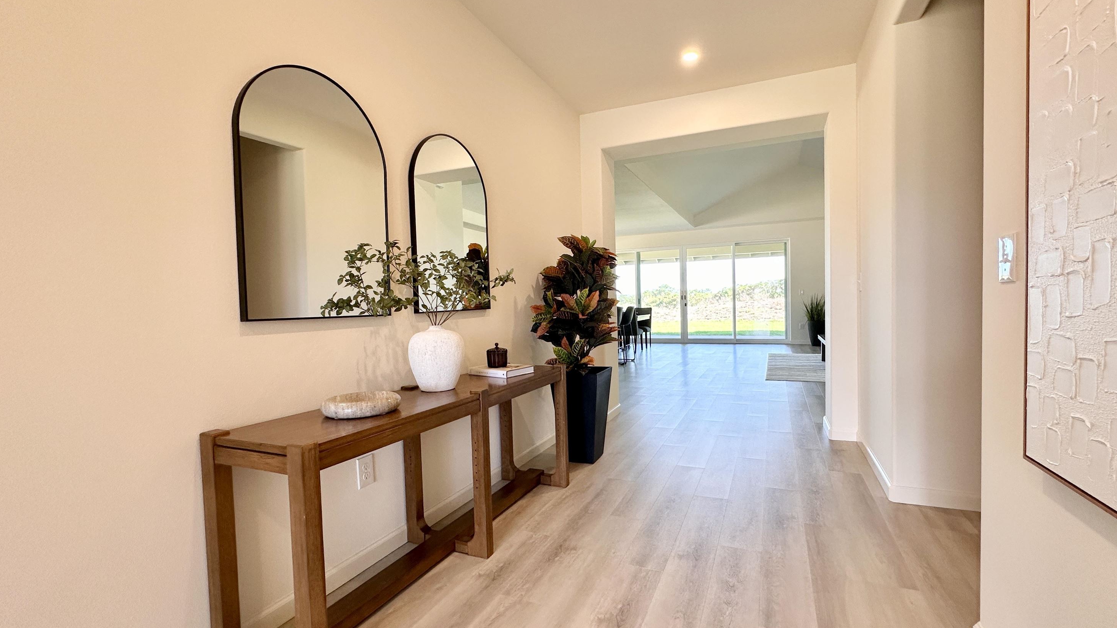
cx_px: 584
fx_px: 474
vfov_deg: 67.1
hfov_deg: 99.3
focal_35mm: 16
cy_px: 319
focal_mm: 2.22
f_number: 2.2
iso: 100
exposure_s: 1/120
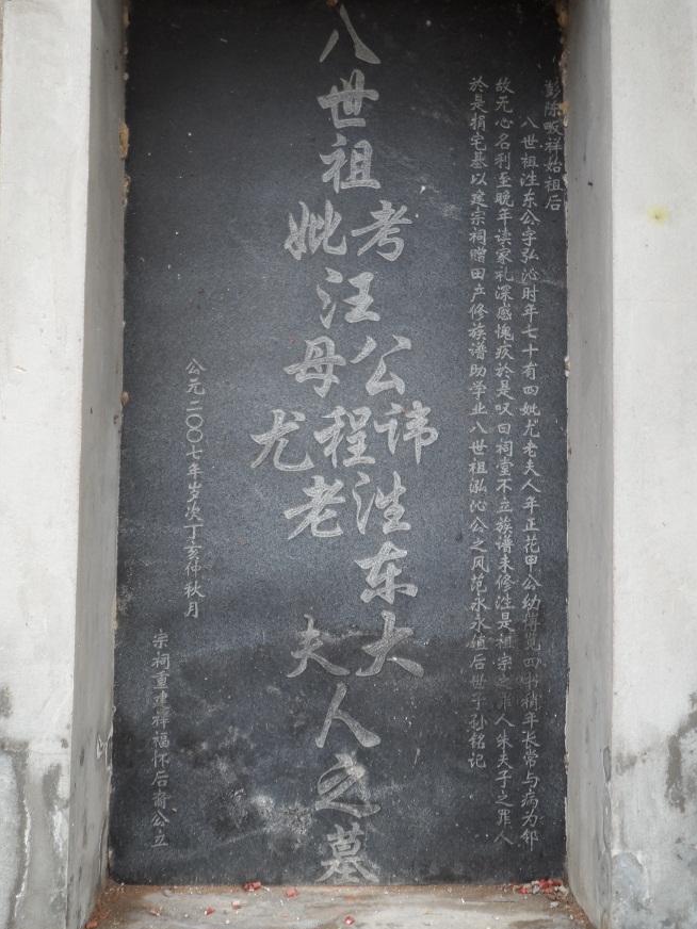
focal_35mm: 47
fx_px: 1262
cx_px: 364
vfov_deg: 40.4
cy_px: 429
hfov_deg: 30.9
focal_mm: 6.8
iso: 80
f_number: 3.7
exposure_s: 1/90
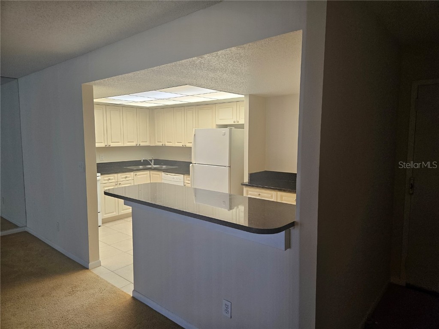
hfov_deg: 73.9
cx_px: 220
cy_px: 164
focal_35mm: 23
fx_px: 292
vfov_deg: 58.9
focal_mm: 5.4
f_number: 1.8
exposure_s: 1/120
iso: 200
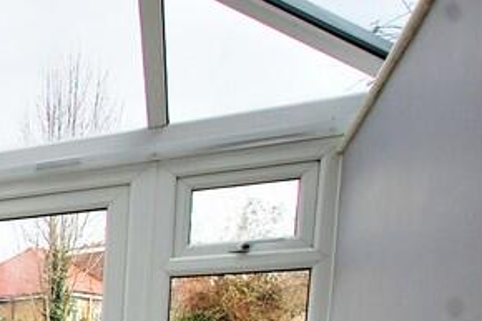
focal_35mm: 53
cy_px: 460
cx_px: -362
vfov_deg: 21.9
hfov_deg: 22.9
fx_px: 709
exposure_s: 1/250
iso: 200
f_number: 8
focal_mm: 10
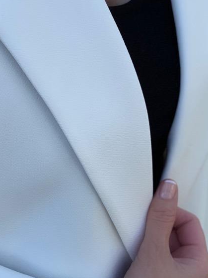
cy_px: 91
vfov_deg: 16.5
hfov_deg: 12.4
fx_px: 954
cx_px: 21
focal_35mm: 119
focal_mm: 6
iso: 20
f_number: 2
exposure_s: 1/206
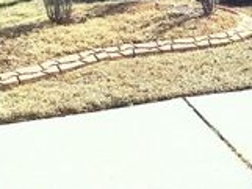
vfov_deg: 14.4
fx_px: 699
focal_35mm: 96
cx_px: 250
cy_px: -98
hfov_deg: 19.8
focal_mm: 3.3
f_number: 2.4
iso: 25
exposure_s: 1/1852
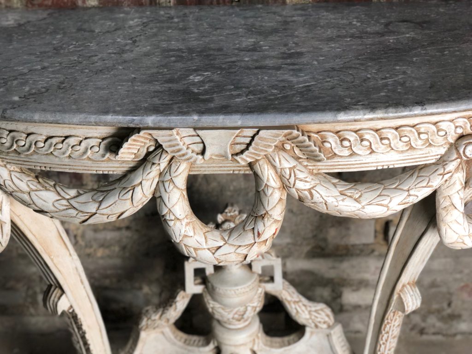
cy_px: 177
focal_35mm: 52
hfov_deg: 36.8
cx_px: 236
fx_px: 709
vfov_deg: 28.0
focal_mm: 6
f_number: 2.4
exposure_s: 1/50
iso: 80
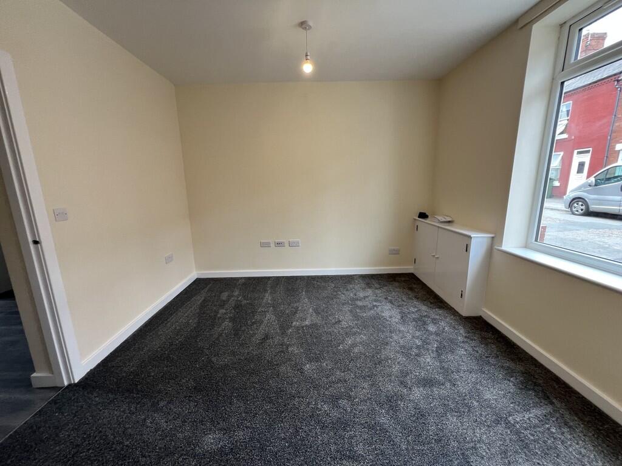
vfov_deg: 89.9
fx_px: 234
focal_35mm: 13
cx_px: 311
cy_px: 233
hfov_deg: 106.2
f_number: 1.8
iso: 80
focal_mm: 1.57
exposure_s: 1/99
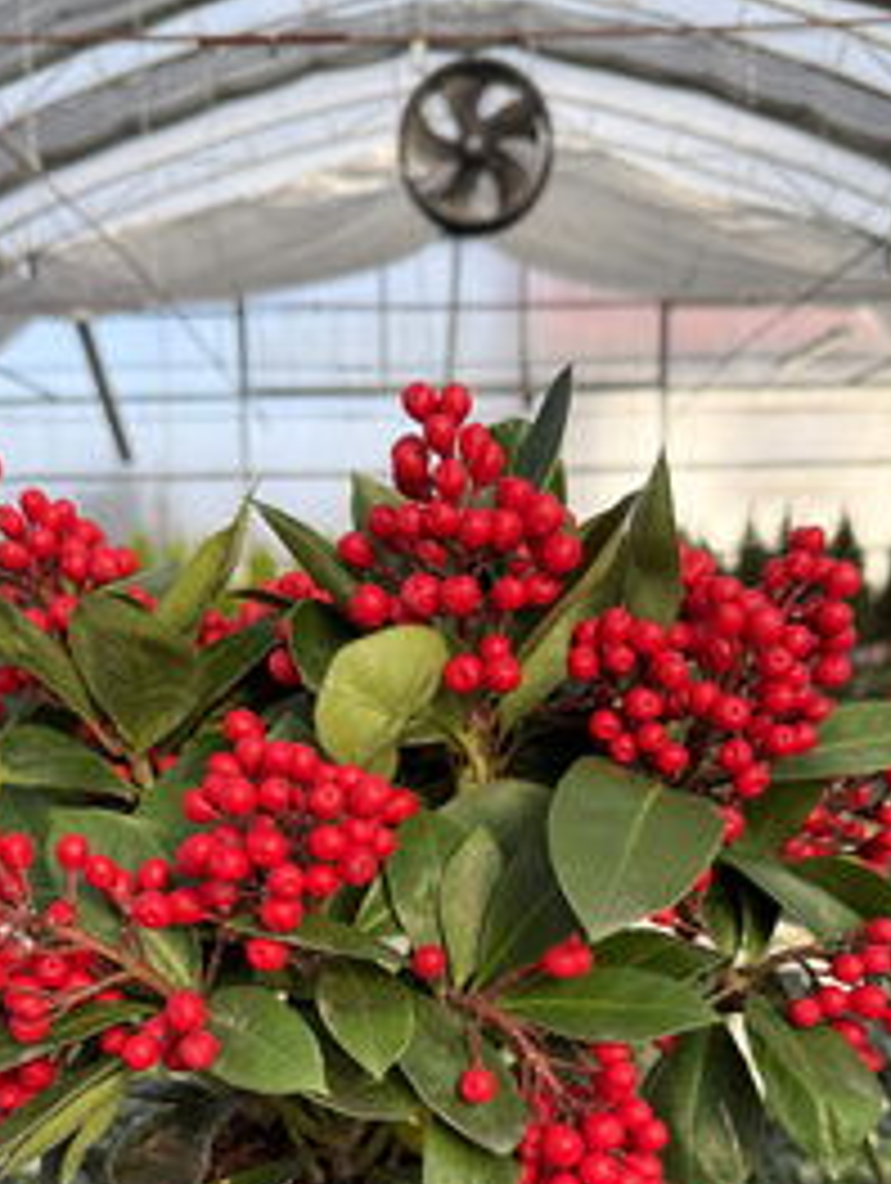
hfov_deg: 35.2
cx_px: 414
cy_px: 932
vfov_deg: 43.7
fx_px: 1404
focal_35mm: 41
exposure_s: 1/831
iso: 100
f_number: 1.78
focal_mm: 6.76
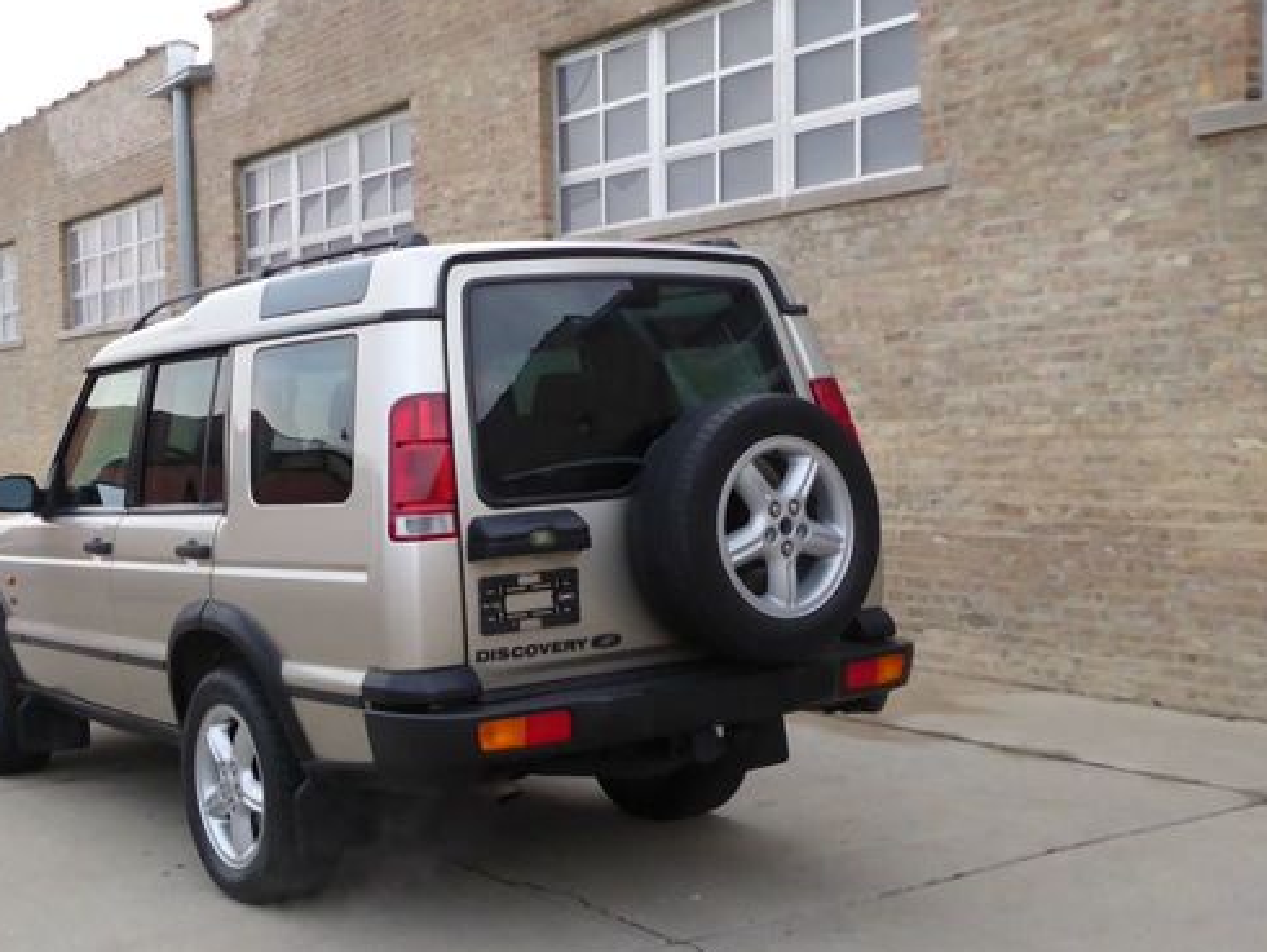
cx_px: 447
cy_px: 468
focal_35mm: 47
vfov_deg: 30.9
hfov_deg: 40.0
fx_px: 1721
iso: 500
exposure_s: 1/250
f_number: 3.7
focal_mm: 6.3
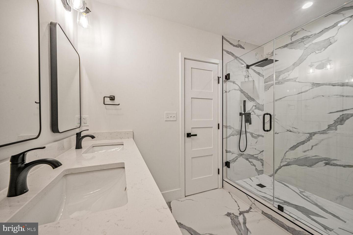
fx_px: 137
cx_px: 176
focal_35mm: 14
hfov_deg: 104.3
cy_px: 118
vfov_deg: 81.2
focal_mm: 14
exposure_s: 1/4
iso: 200
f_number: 9
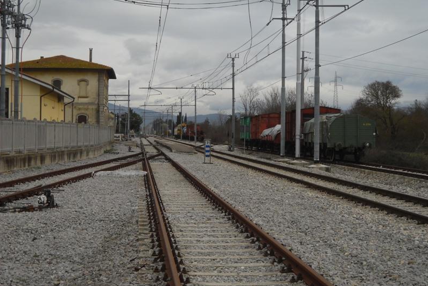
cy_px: 135
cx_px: 214
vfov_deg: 20.0
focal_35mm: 68
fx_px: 808
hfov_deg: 29.7
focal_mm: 10.84
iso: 64
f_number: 4
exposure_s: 1/369
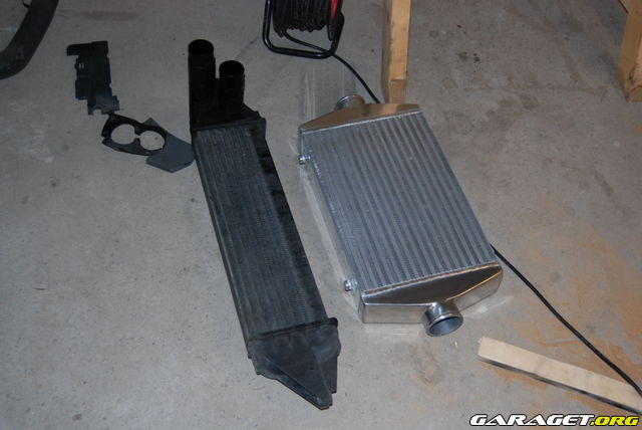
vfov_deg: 32.0
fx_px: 750
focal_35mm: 42
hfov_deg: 46.4
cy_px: 215
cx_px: 321
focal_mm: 28
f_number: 4.2
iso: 500
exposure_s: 1/80
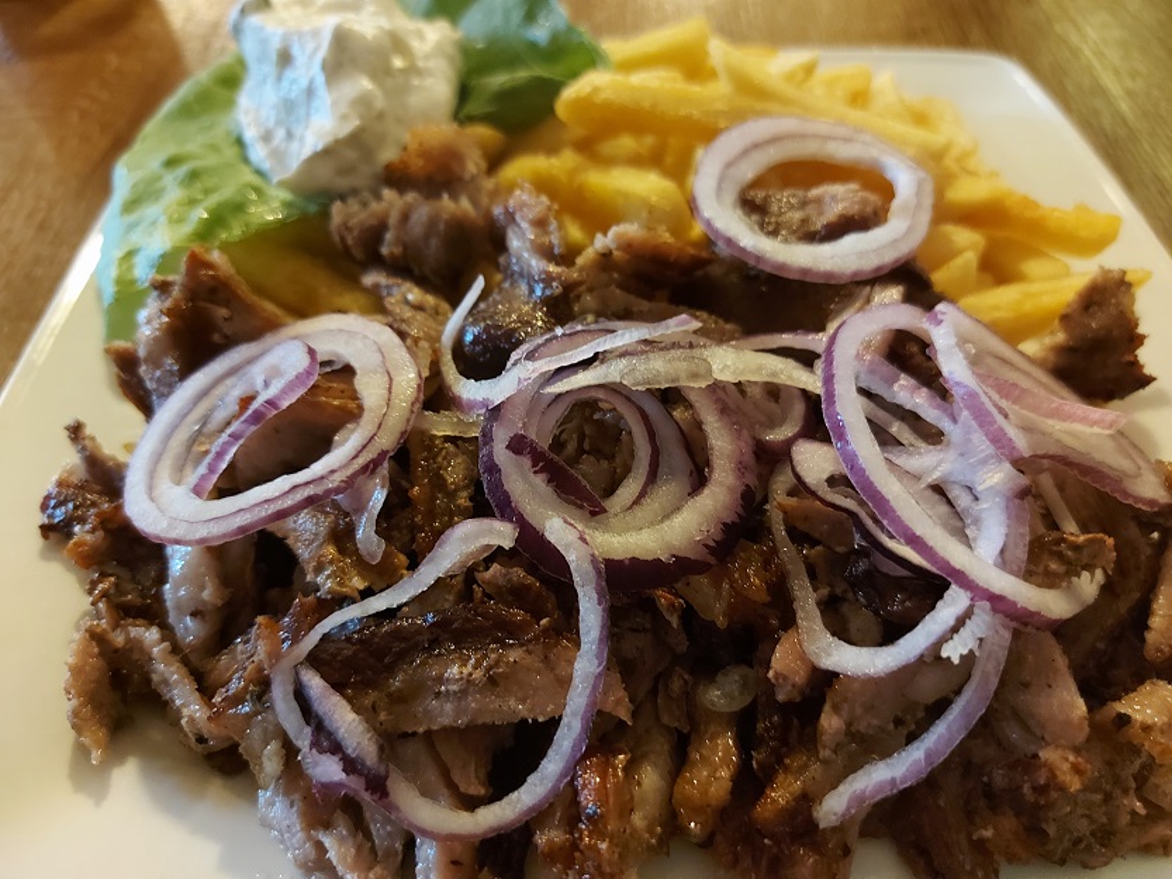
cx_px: 586
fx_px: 813
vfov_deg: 56.8
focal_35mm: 24
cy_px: 440
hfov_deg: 71.6
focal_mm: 5.23
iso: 640
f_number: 1.8
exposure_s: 1/20
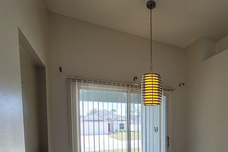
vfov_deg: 53.8
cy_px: 130
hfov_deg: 78.5
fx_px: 133
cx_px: 153
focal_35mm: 21
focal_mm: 2.2
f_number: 2.2
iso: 64
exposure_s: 1/174
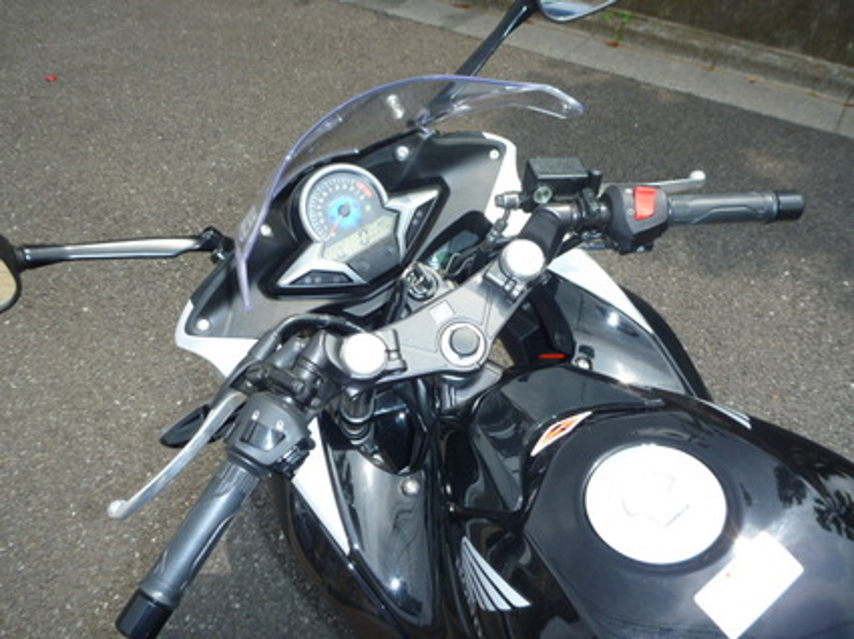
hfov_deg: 63.5
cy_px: 320
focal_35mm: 28
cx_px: 427
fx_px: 690
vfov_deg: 49.7
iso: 100
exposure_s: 1/640
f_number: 3.3
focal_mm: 4.9
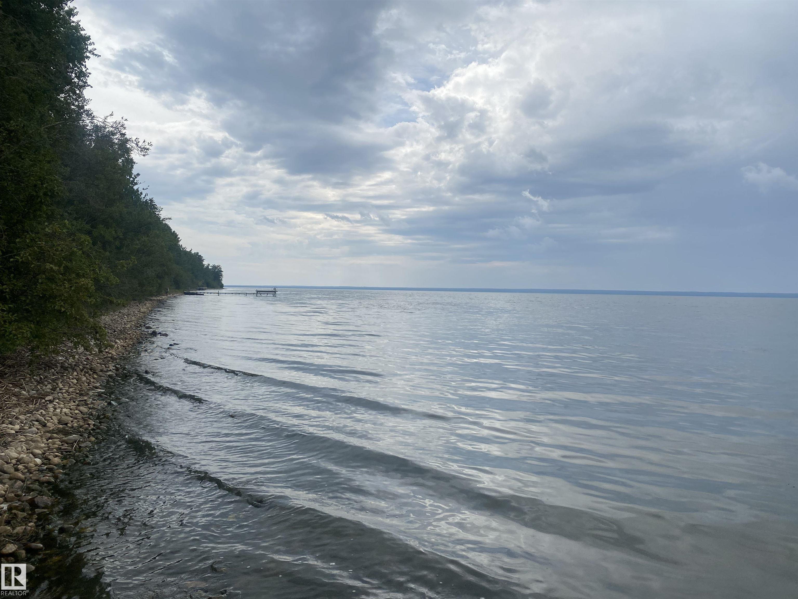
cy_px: 300
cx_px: 399
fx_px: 599
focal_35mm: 26
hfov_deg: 67.3
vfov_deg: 53.1
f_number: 1.8
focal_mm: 4.25
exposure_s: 1/4808
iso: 32
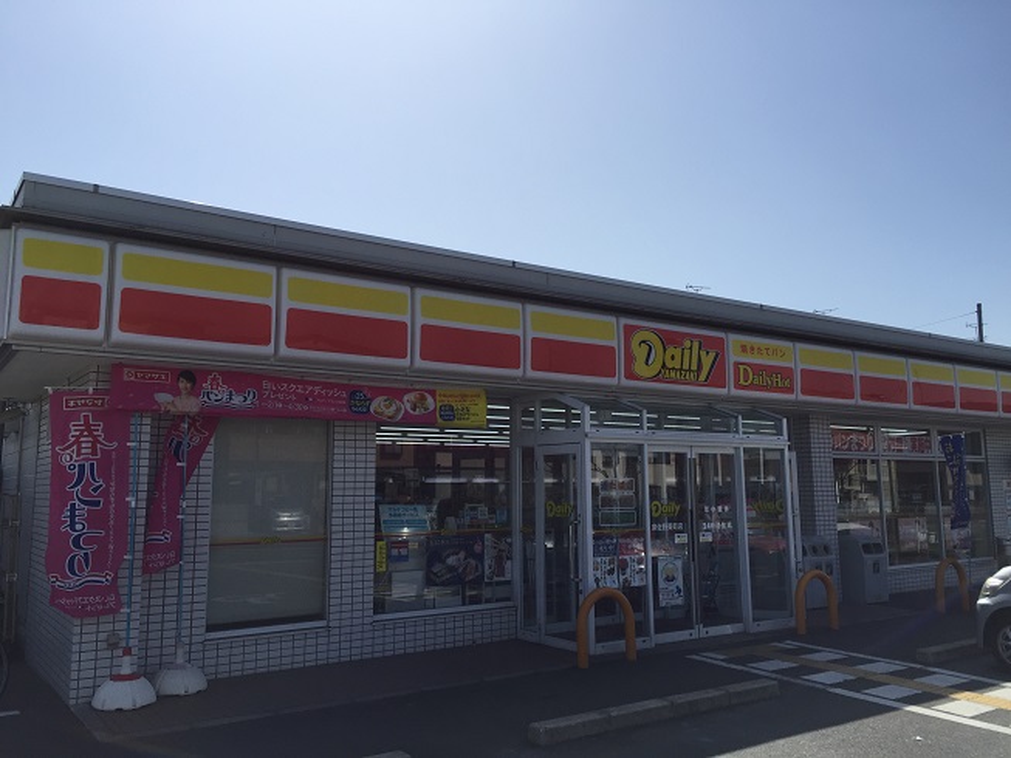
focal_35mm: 29
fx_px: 847
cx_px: 506
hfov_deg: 61.7
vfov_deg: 48.2
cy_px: 379
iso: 32
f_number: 2.2
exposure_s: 1/2639
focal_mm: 4.15
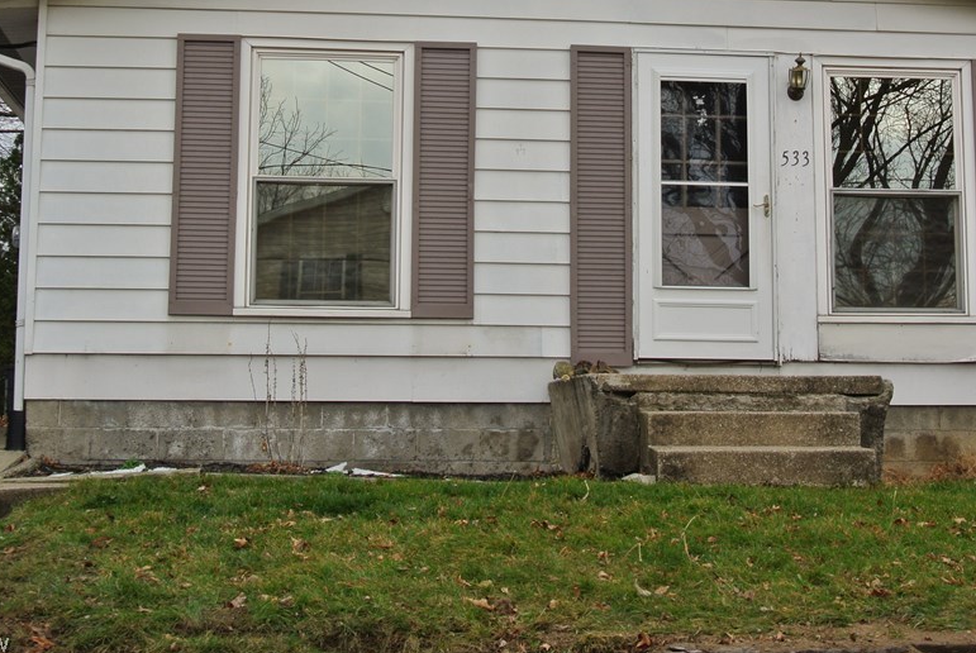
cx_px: 568
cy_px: 205
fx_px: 1791
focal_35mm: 66
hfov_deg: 30.4
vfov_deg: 20.6
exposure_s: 1/60
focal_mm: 17.5
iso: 100
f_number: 8
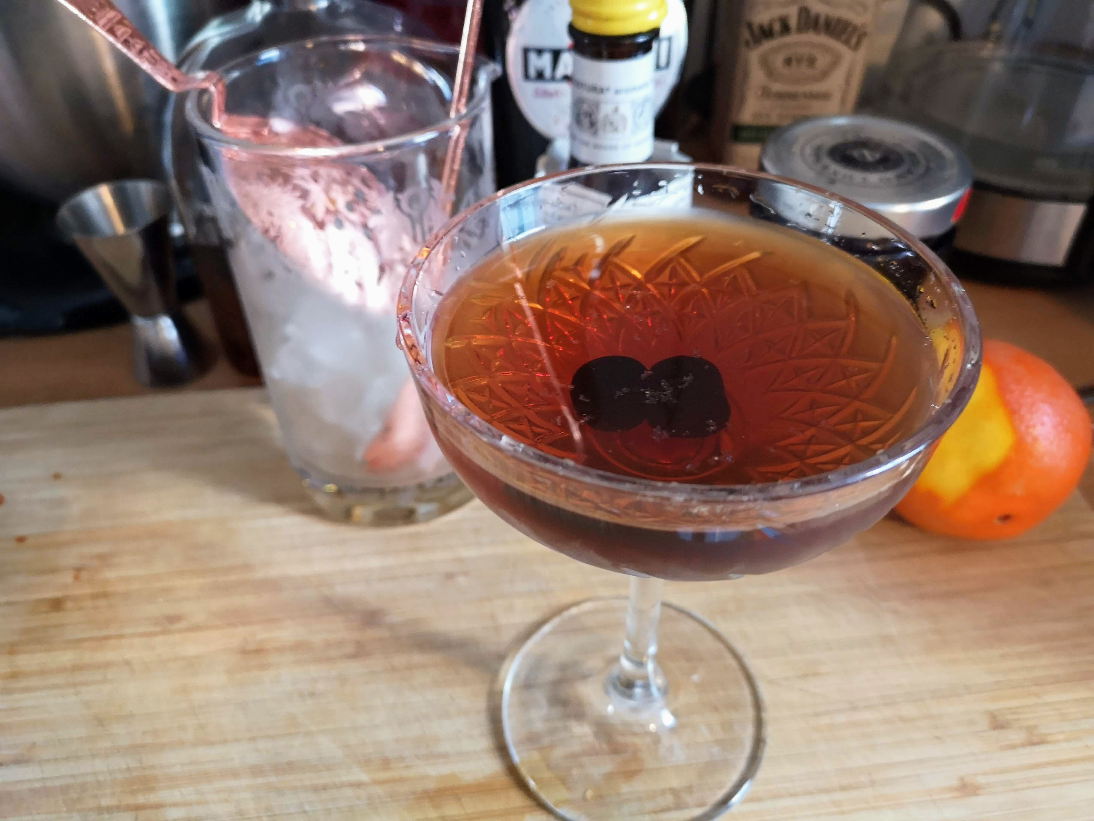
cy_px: 410
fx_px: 853
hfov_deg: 65.3
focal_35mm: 27
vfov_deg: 51.4
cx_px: 547
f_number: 1.8
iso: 640
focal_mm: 5.58
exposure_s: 1/20
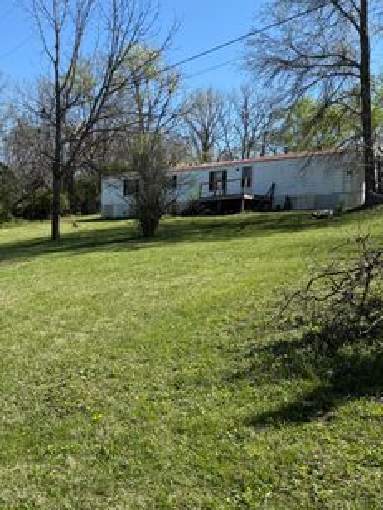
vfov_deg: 47.9
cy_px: 253
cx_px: 96
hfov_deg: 36.0
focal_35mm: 39
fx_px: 575
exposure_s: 1/2907
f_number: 1.78
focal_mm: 6.76
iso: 80
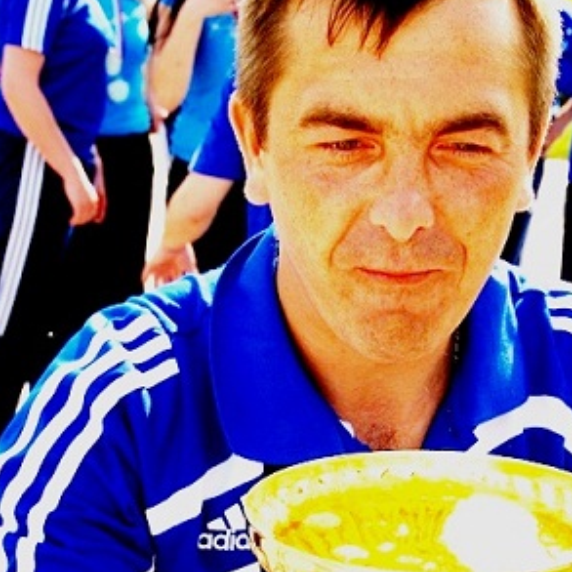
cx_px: 339
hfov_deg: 20.2
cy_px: 454
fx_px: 1608
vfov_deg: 20.0
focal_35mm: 86
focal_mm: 34
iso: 100
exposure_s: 1/200
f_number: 9
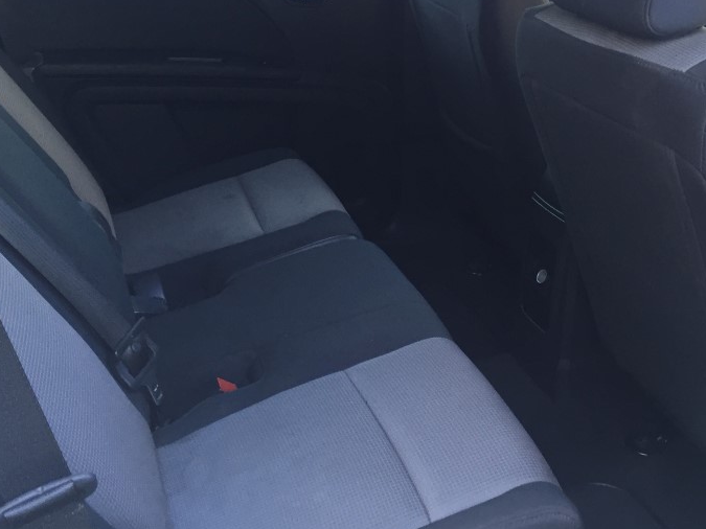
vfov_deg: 32.3
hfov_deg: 42.5
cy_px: 139
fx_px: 897
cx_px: 458
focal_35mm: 44
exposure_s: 1/30
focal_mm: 4.15
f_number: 2.2
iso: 40
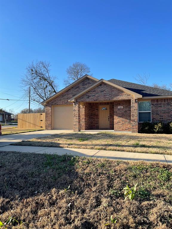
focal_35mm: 26
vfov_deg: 67.3
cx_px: 86
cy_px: 114
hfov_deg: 53.1
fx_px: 172
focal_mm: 4.2
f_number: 1.6
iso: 32
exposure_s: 1/1770
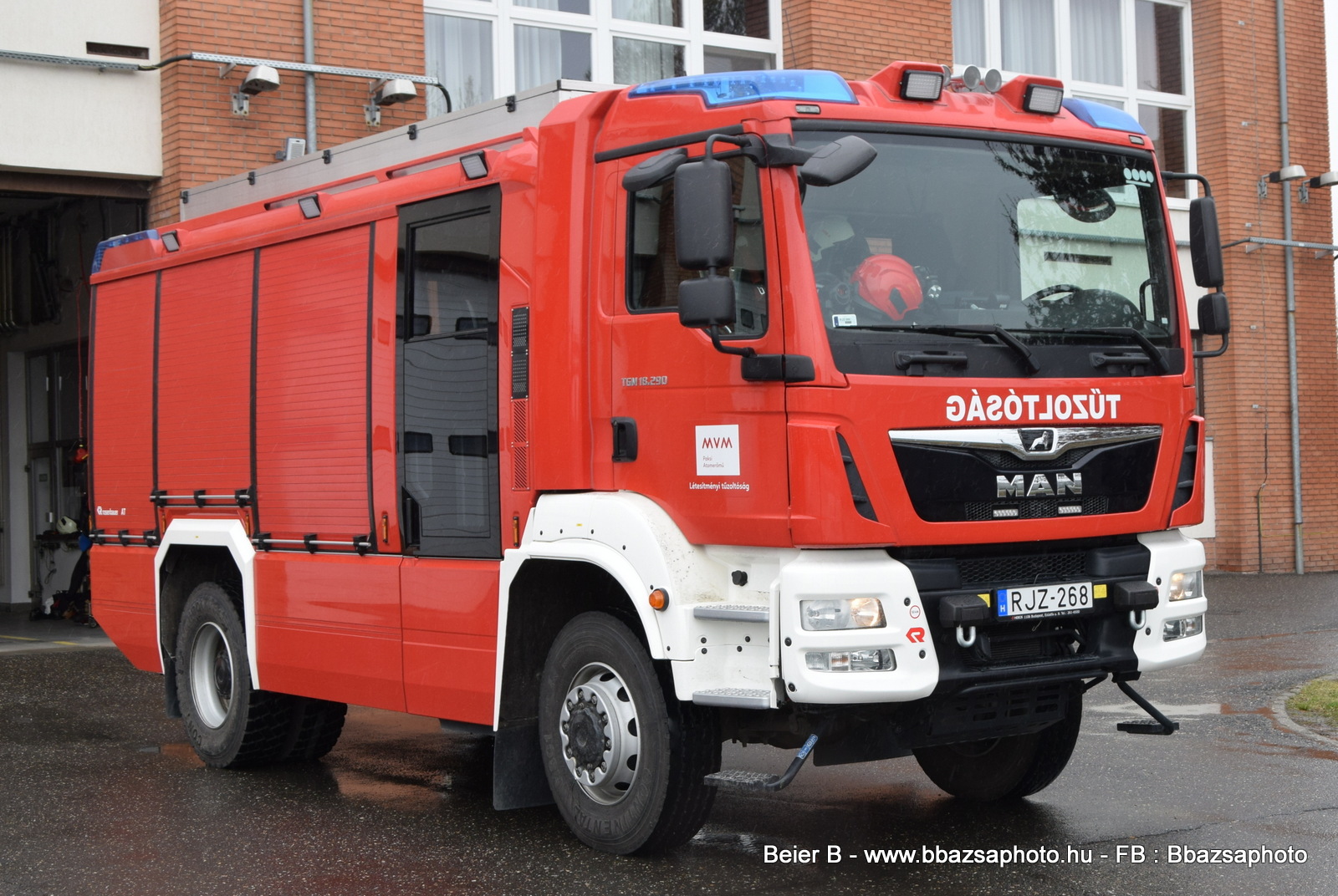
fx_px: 1563
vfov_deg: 32.0
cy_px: 448
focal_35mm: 42
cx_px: 669
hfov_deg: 46.3
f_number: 8
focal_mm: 28
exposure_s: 1/250
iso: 360
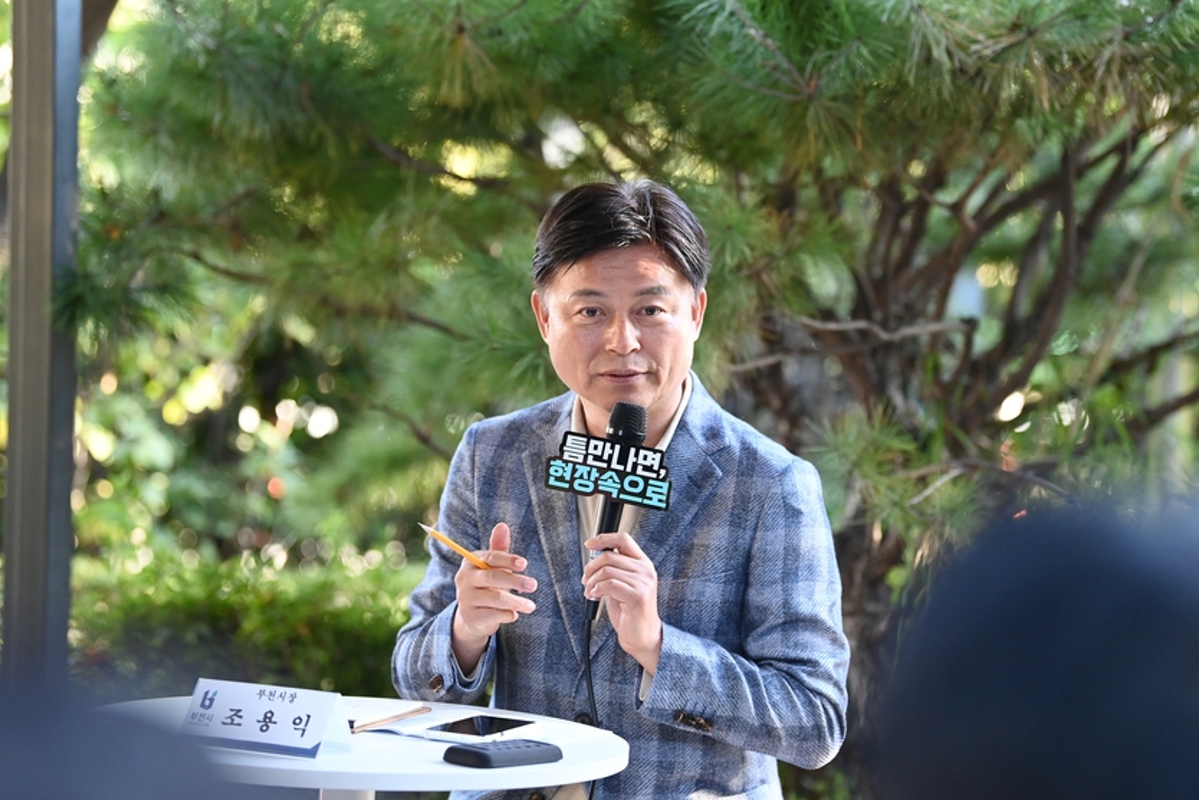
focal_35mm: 116
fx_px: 3863
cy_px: 400
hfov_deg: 17.6
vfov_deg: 11.8
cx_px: 600
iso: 2000
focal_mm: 116
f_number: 2.8
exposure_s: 1/400
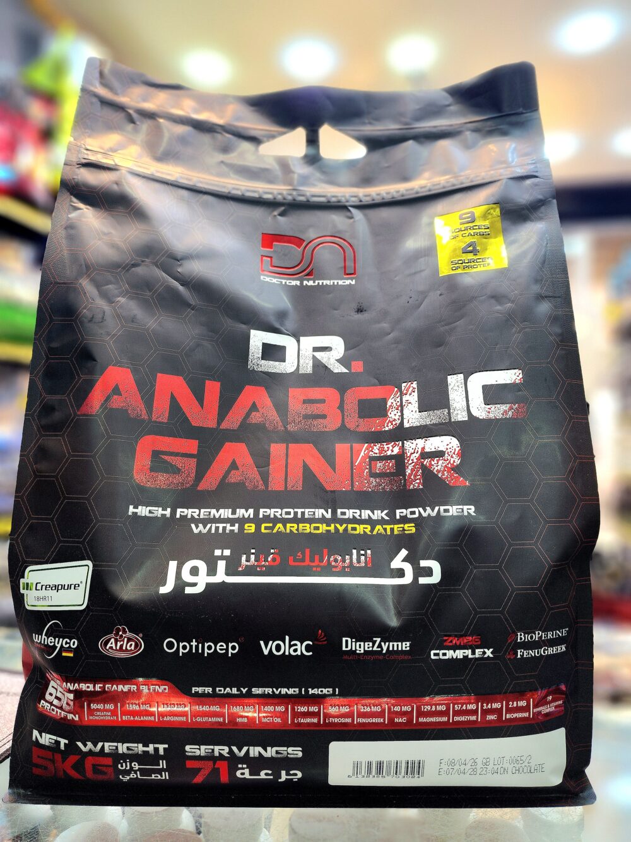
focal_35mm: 23
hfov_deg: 58.9
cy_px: 421
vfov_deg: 73.9
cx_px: 316
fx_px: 559
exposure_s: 1/101
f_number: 1.8
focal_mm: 6.4
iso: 80
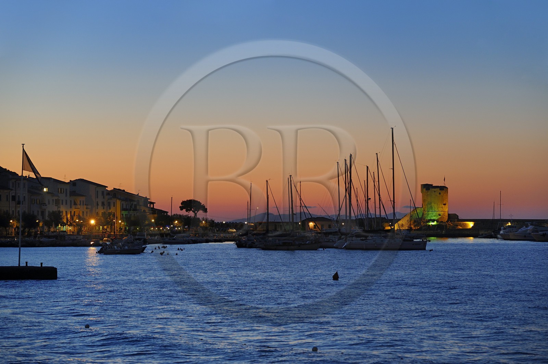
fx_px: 1764
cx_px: 274
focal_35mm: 116
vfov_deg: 11.8
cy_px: 182
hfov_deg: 17.7
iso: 800
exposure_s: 1/20
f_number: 4.5
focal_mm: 116
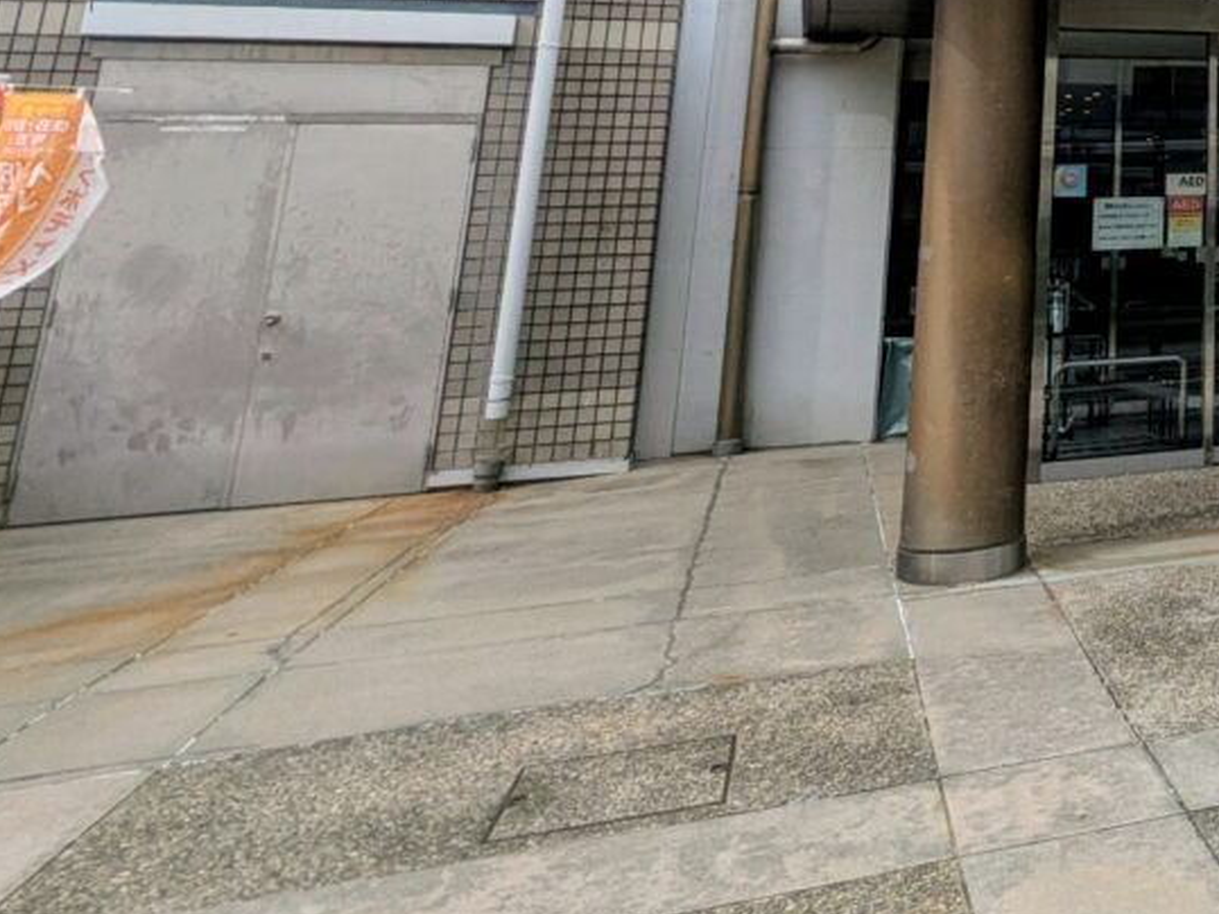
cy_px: -122
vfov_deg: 32.5
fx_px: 1338
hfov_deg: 37.8
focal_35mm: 38
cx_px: 1436
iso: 52
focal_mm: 2.35
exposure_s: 1/1387
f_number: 2.2
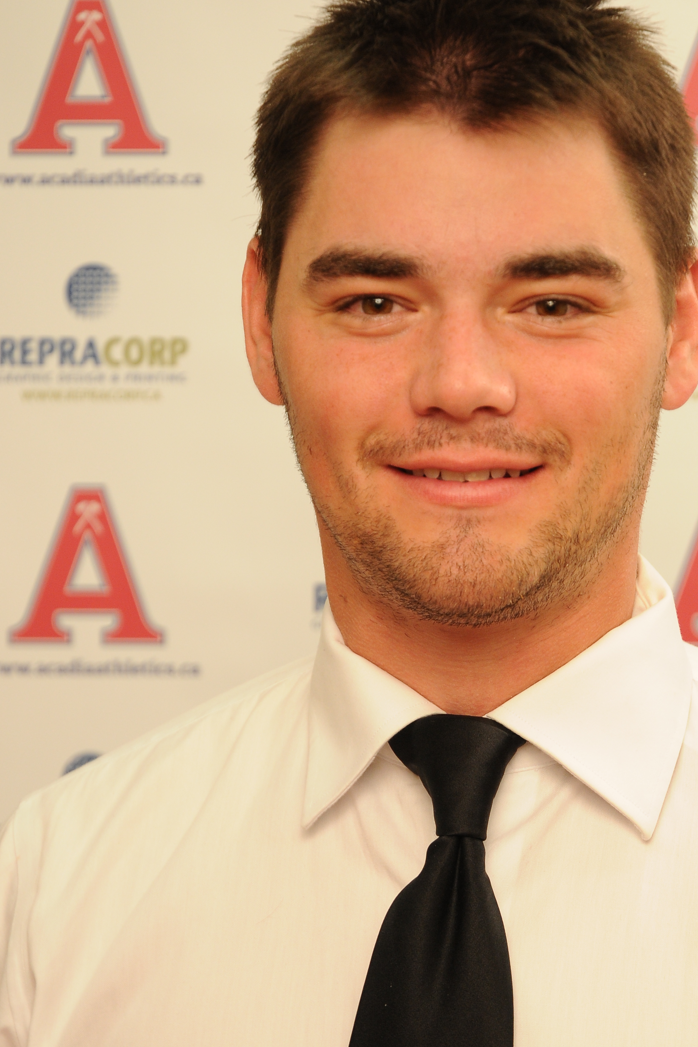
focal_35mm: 120
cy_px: 577
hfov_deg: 11.4
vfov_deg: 17.1
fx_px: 3489
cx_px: 483
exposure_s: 1/60
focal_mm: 56
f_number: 4.5
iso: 400
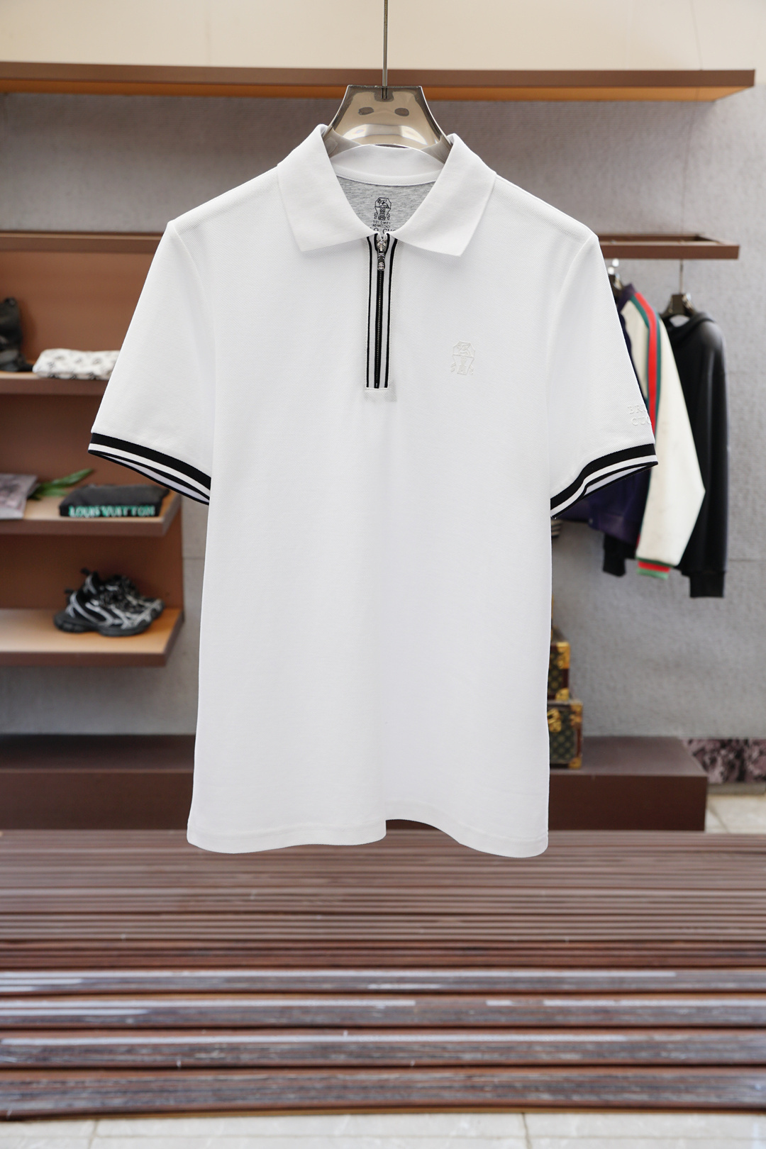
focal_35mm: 39
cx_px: 383
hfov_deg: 34.2
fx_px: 1245
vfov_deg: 49.6
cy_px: 574
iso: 200
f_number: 4
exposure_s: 1/250
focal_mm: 26
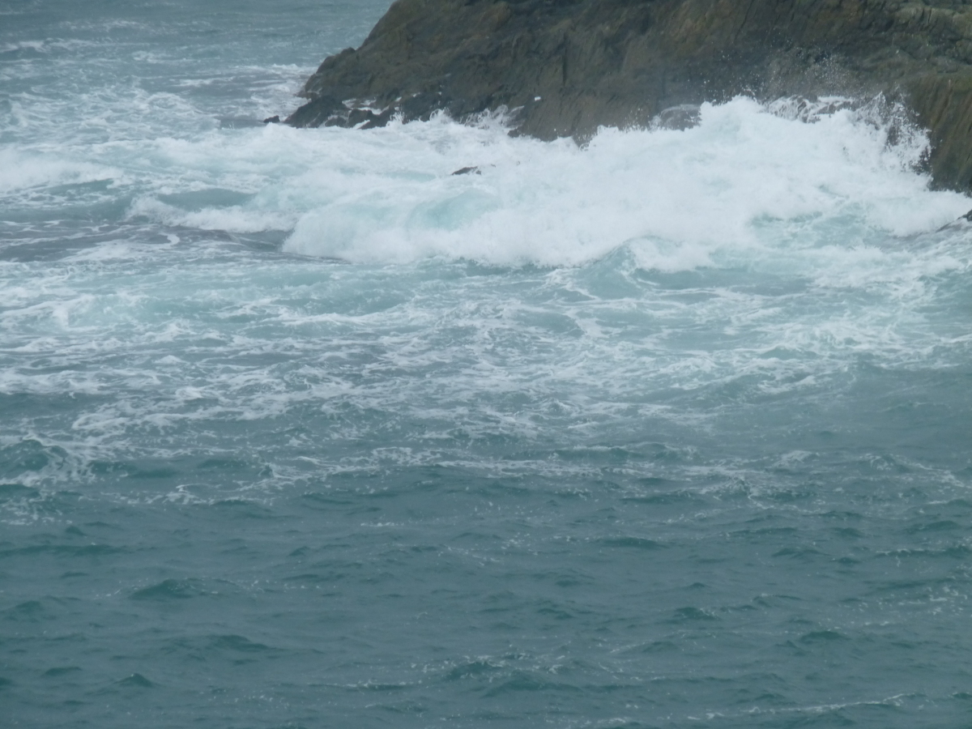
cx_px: 486
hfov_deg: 6.6
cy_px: 364
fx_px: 8480
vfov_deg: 4.9
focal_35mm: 302
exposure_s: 1/500
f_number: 5.6
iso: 200
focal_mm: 53.7
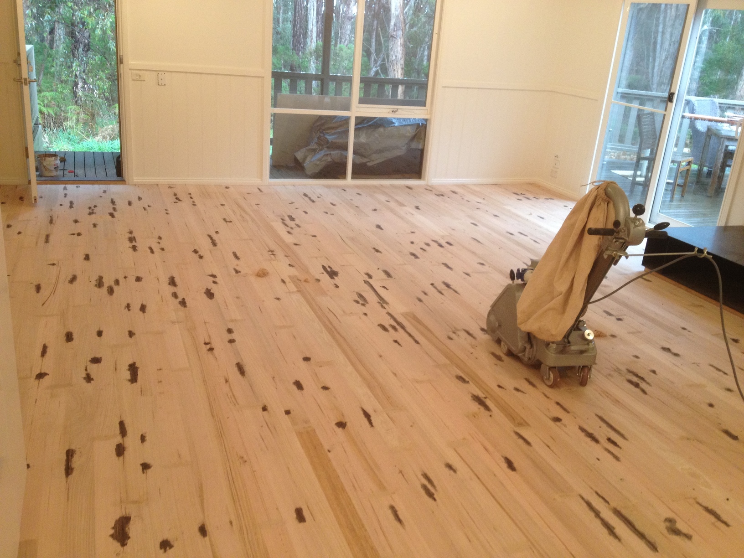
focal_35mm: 35
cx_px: 372
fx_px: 752
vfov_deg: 40.7
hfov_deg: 52.6
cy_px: 279
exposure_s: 1/20
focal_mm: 4.28
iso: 125
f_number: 2.4
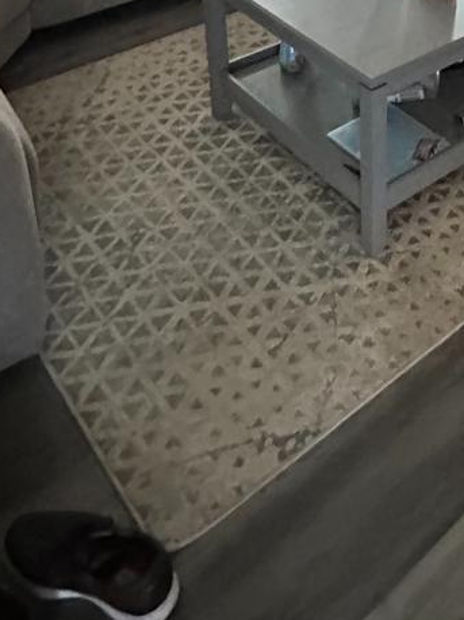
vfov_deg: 33.2
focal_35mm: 47
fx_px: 841
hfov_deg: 28.1
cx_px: 511
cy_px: -119
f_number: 2.2
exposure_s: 1/40
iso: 1000
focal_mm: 2.22
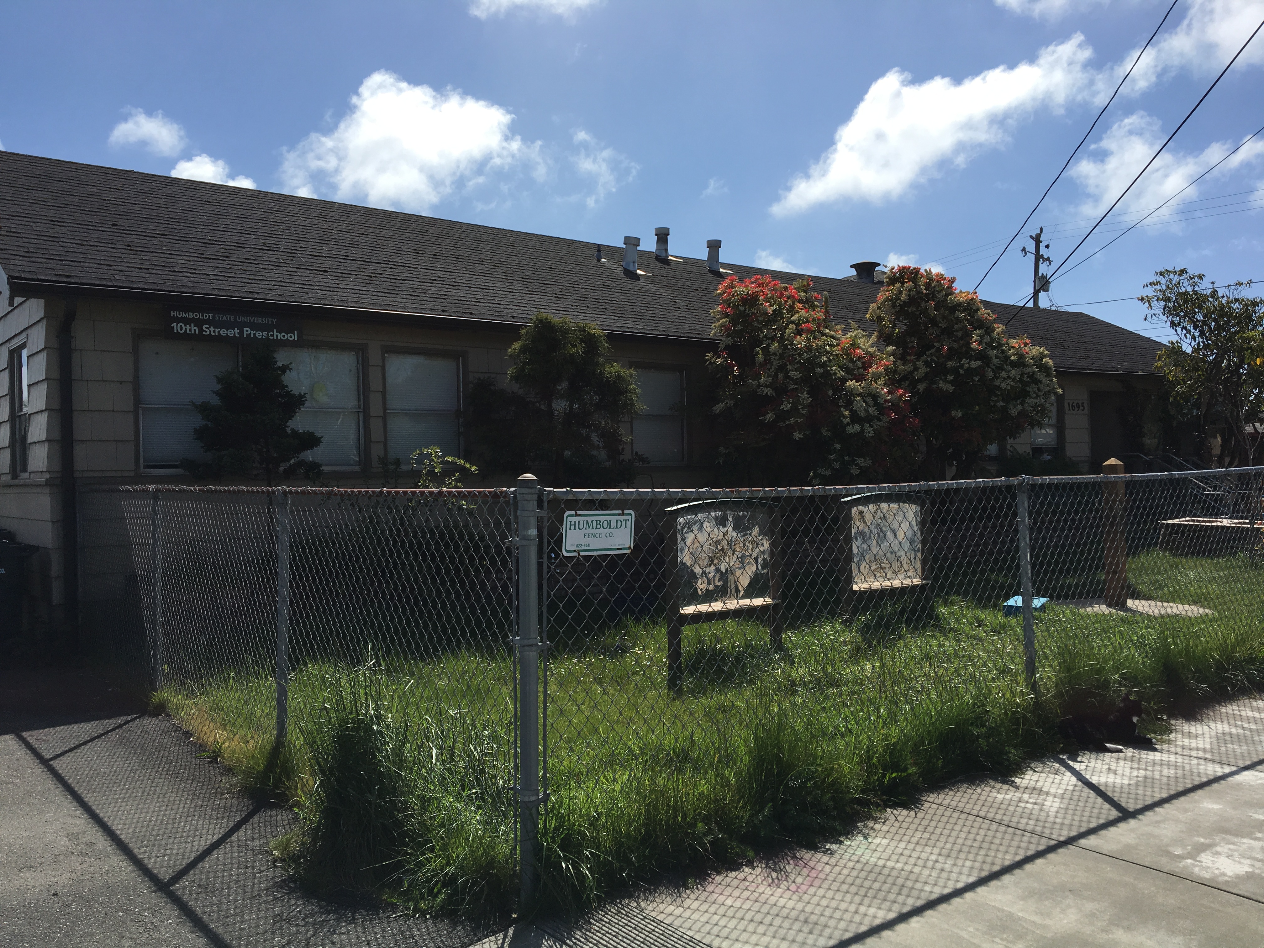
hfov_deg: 61.7
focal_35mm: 29
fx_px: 1059
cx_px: 632
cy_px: 474
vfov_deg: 48.2
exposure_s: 1/2747
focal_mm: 4.15
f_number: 2.2
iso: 25
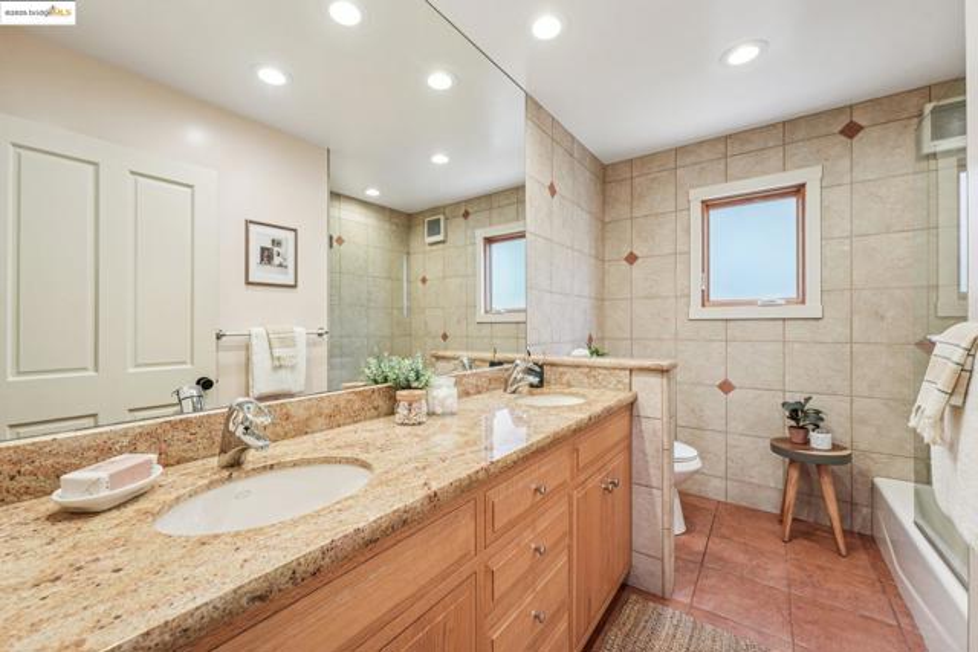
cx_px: 489
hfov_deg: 104.2
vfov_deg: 81.2
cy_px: 326
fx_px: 380
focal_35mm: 14
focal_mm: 14
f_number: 8
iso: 640
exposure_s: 1/30
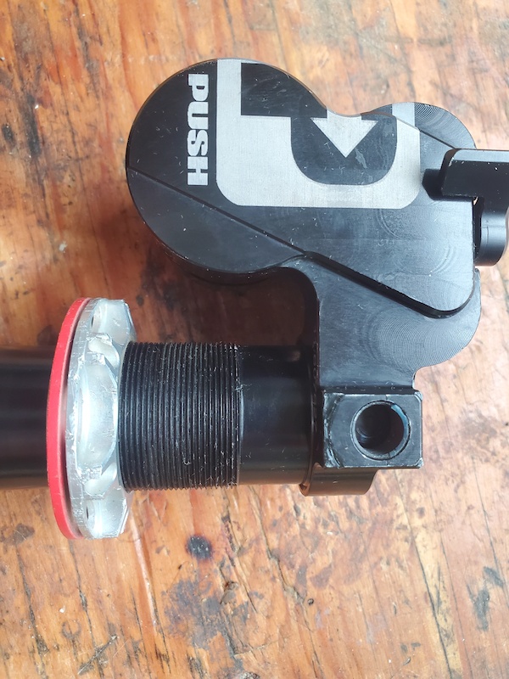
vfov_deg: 67.3
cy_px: 340
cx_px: 254
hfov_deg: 53.1
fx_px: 510
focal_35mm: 26
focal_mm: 4.3
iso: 250
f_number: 2.4
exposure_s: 1/40
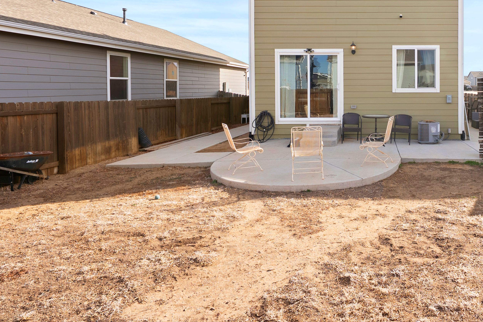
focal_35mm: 27
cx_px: 374
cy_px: 95
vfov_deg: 46.8
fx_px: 362
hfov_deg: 62.6
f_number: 8
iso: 250
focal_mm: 16
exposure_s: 1/60
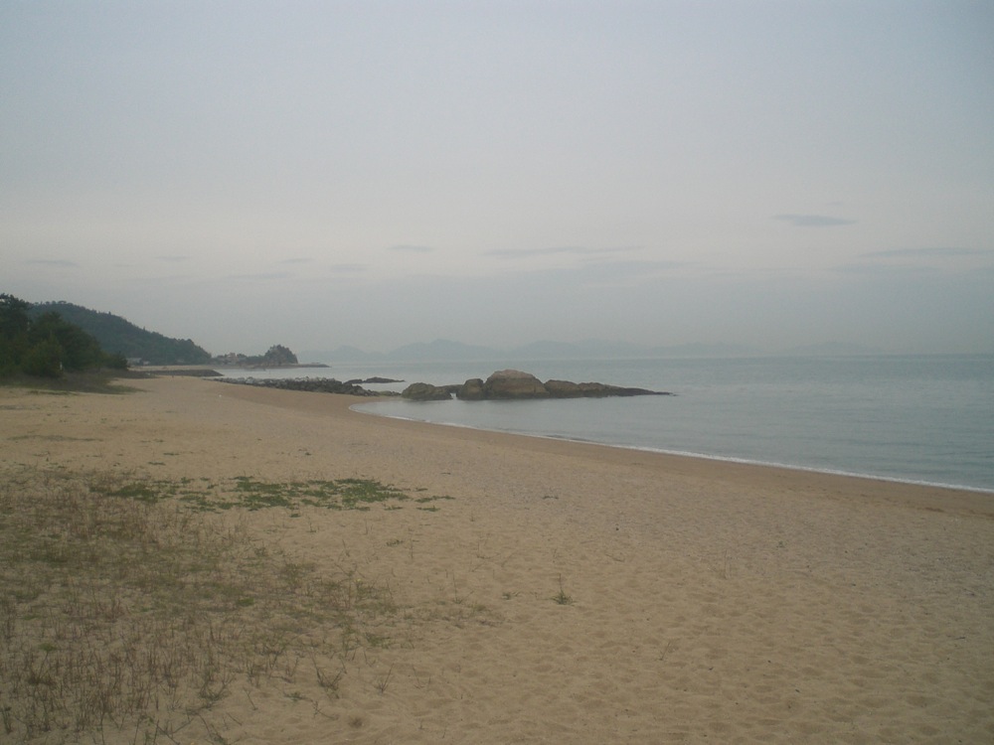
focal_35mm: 38
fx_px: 1091
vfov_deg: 37.7
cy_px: 372
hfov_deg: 49.0
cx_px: 497
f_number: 3.1
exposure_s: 1/125
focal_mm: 6.3
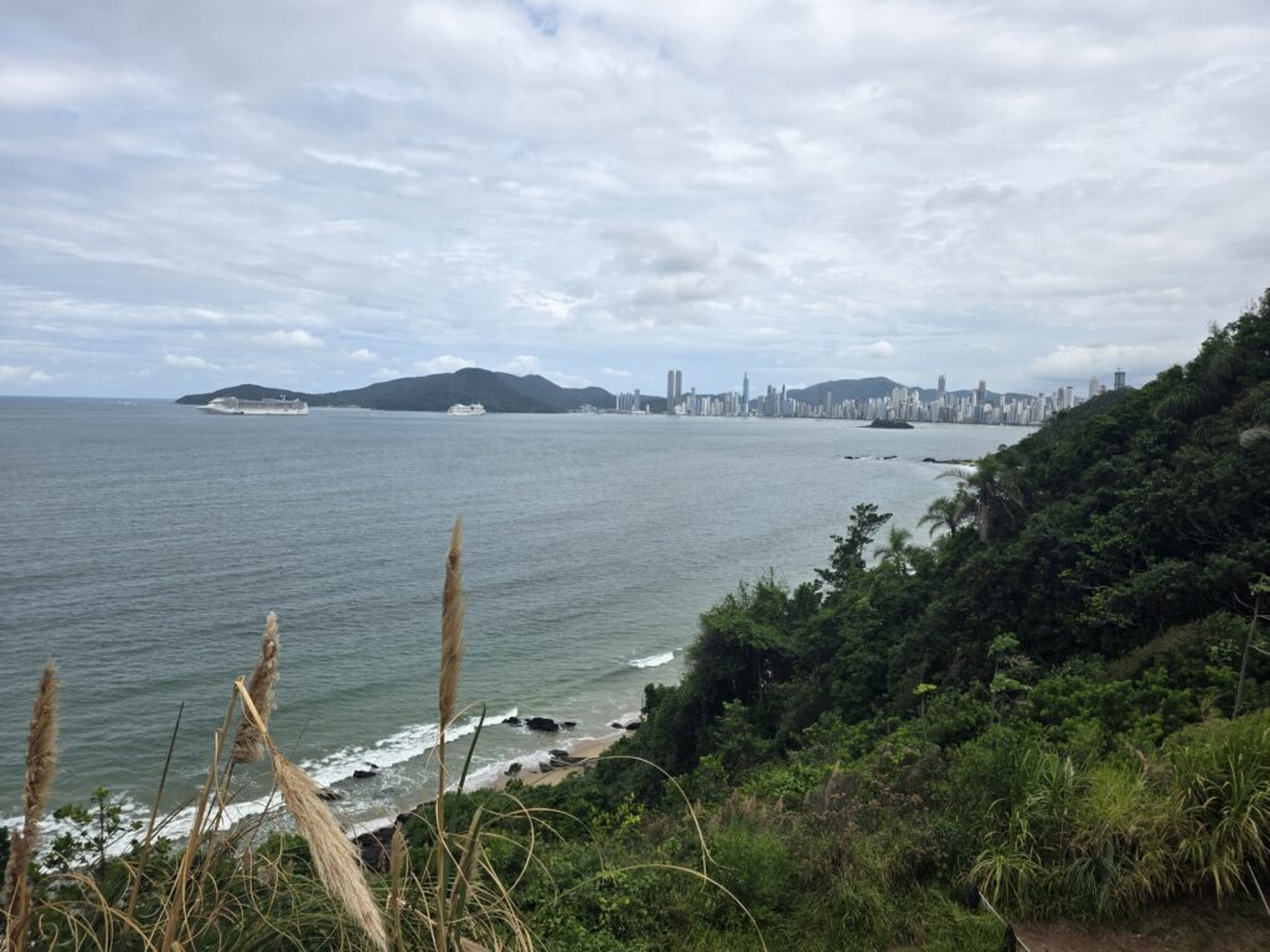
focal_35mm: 23
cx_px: 635
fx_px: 844
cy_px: 476
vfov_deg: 58.9
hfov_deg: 73.9
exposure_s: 1/6355
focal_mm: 6.3
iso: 80
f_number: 1.7
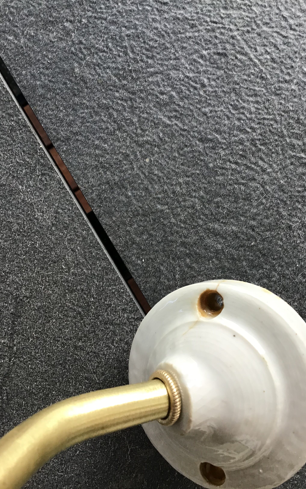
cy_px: 244
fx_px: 440
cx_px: 167
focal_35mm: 33
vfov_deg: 58.1
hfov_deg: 38.3
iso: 32
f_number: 2.4
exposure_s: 1/33
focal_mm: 3.3
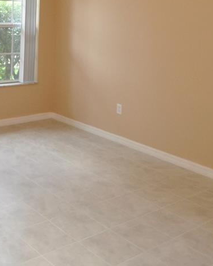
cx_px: 2
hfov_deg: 29.5
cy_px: 23
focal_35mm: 48
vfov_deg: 36.2
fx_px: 378
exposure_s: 1/60
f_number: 4
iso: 640
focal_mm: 10
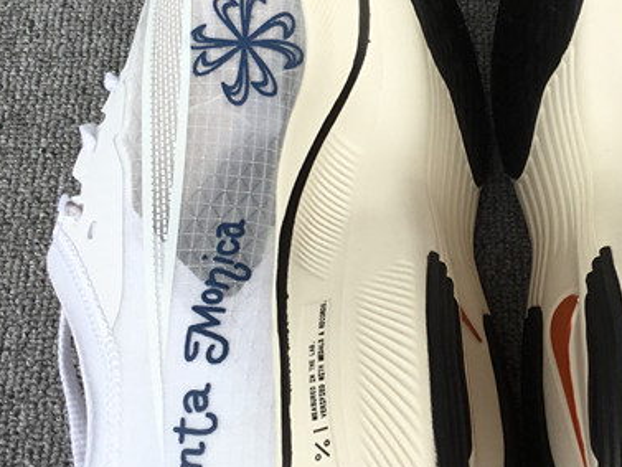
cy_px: 174
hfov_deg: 26.1
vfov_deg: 19.9
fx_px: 1330
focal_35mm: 74
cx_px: 431
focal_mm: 3.3
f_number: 2.4
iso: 25
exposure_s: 1/214
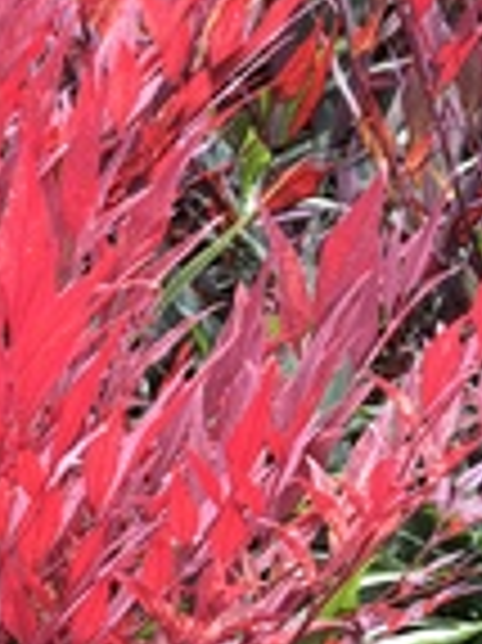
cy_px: 585
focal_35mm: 160
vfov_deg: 12.3
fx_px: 2975
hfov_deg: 9.2
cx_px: -27
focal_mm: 6.6
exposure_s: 1/94
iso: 25
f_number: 2.8
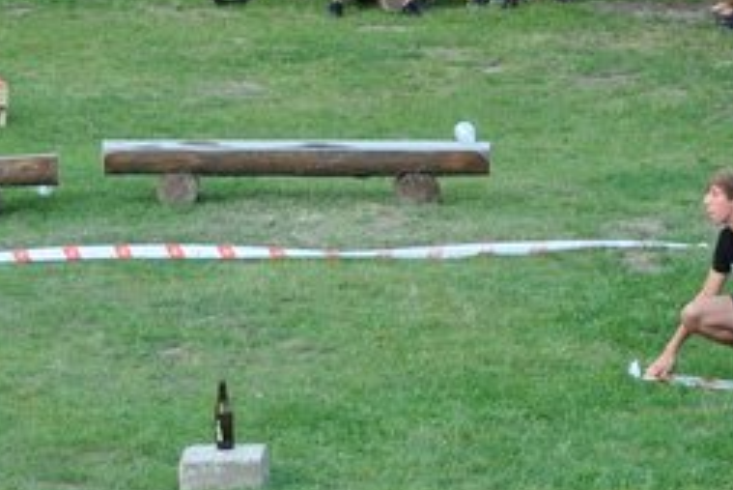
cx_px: 99
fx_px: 5099
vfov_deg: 5.5
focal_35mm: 250
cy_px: 165
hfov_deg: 8.2
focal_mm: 65
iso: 250
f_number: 5.6
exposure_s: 1/125
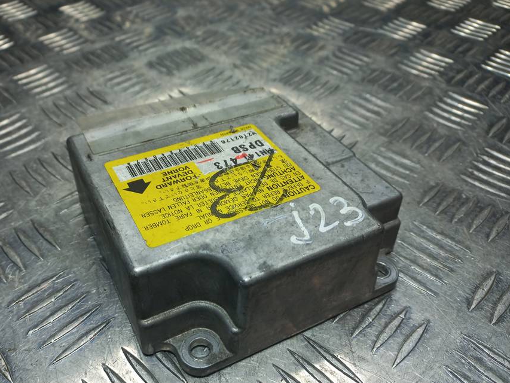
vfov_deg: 46.7
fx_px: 442
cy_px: 218
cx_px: 219
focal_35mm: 30
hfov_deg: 59.7
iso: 32
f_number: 1.8
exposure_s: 1/100
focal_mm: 4.6
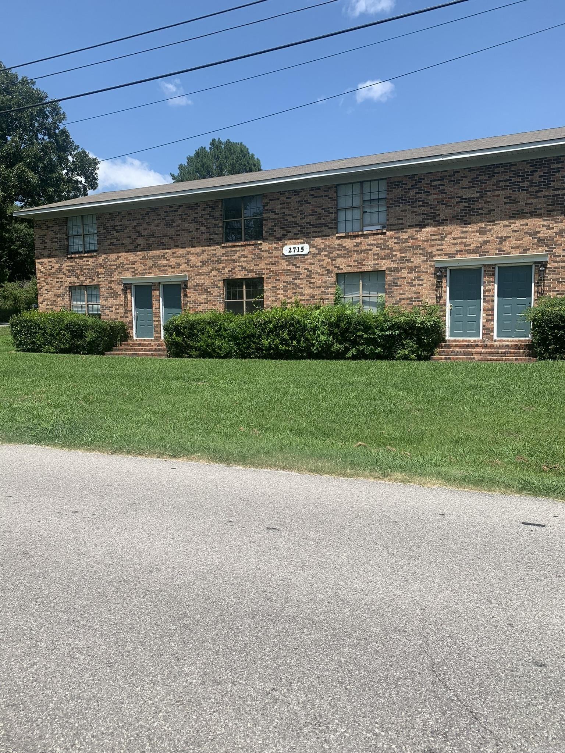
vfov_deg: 67.3
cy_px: 376
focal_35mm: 26
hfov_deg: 53.1
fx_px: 566
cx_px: 282
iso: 25
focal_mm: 4.25
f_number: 1.8
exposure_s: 1/2114
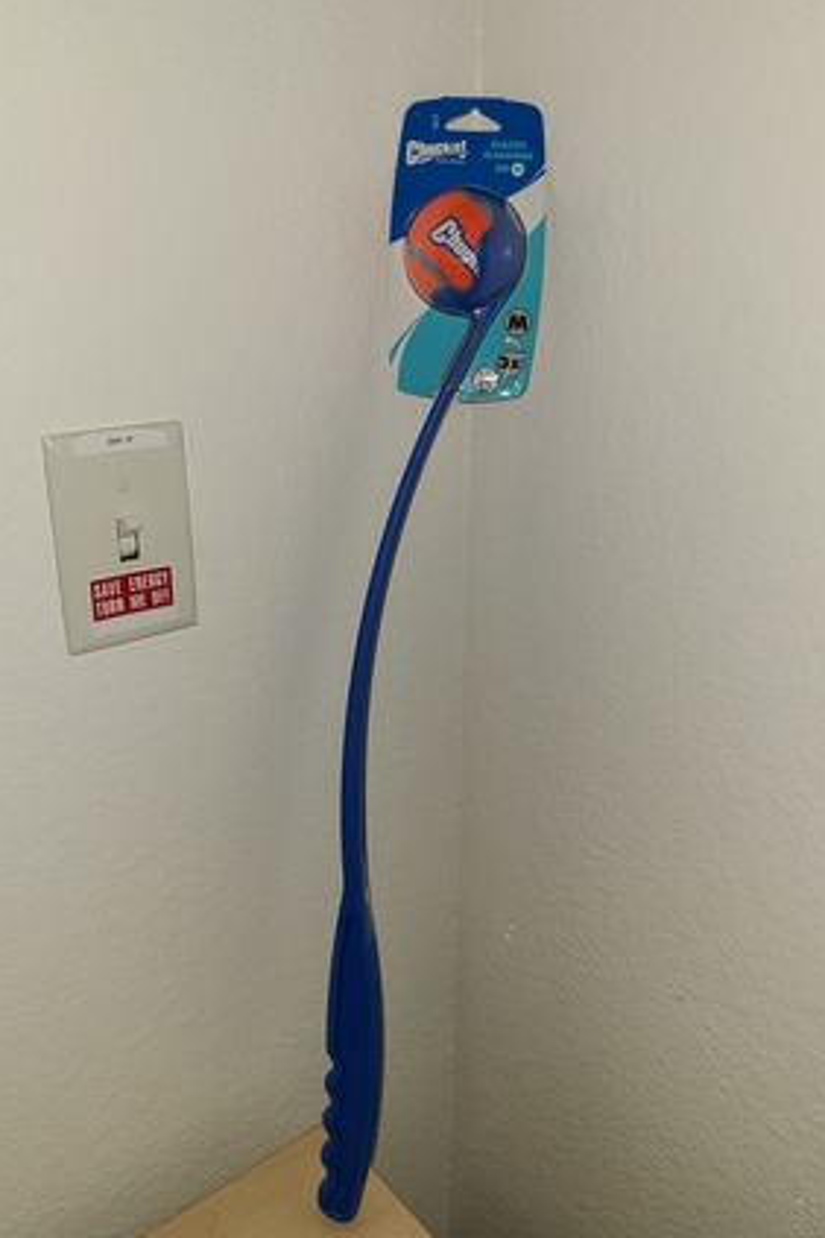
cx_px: 445
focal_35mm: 29
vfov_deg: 63.7
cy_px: 613
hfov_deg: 44.9
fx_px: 997
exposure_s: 1/120
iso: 80
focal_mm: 5.4
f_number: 1.8
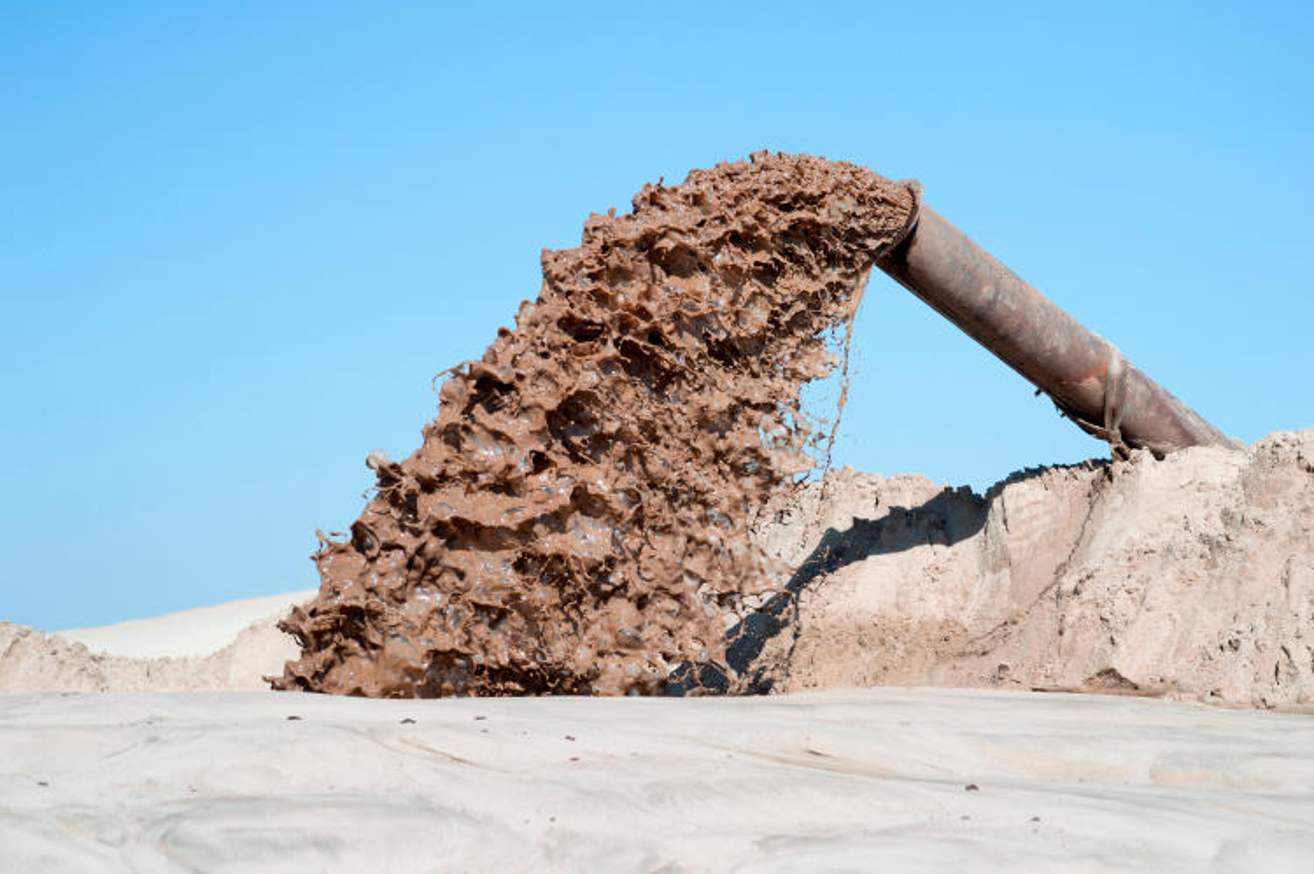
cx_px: 657
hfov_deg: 22.6
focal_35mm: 90
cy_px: 437
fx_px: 3283
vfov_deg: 15.2
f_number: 8
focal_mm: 90
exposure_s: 1/2000
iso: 250
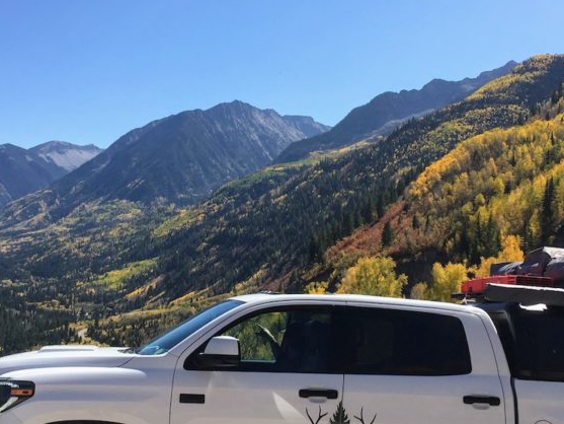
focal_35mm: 50
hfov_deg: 38.2
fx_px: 815
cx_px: 287
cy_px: 206
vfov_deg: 29.1
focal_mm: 4.15
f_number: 2.2
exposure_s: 1/1603
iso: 25
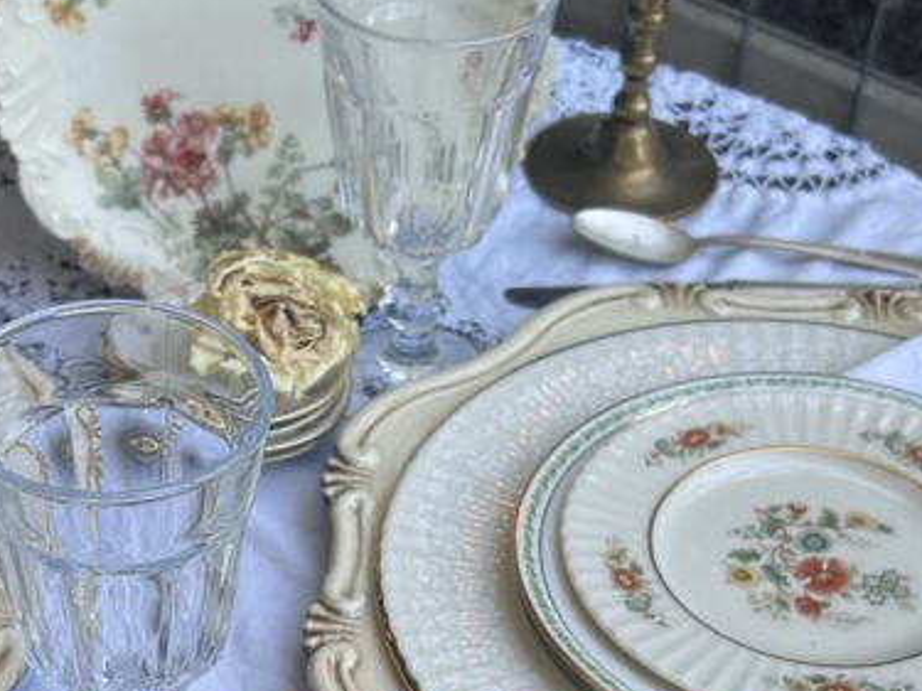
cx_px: 297
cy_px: 689
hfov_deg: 27.2
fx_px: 1890
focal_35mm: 71
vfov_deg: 20.1
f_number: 1.5
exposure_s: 1/121
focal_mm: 5.7
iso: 32
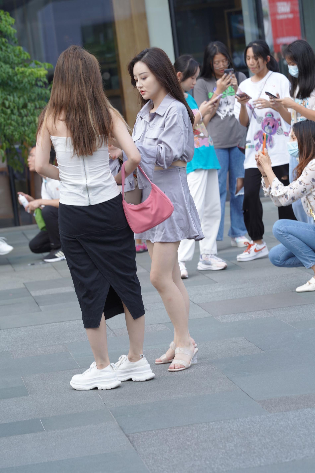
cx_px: 158
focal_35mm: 135
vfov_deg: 15.2
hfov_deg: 10.2
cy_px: 236
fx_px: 1772
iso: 500
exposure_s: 1/400
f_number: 5.6
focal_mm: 135
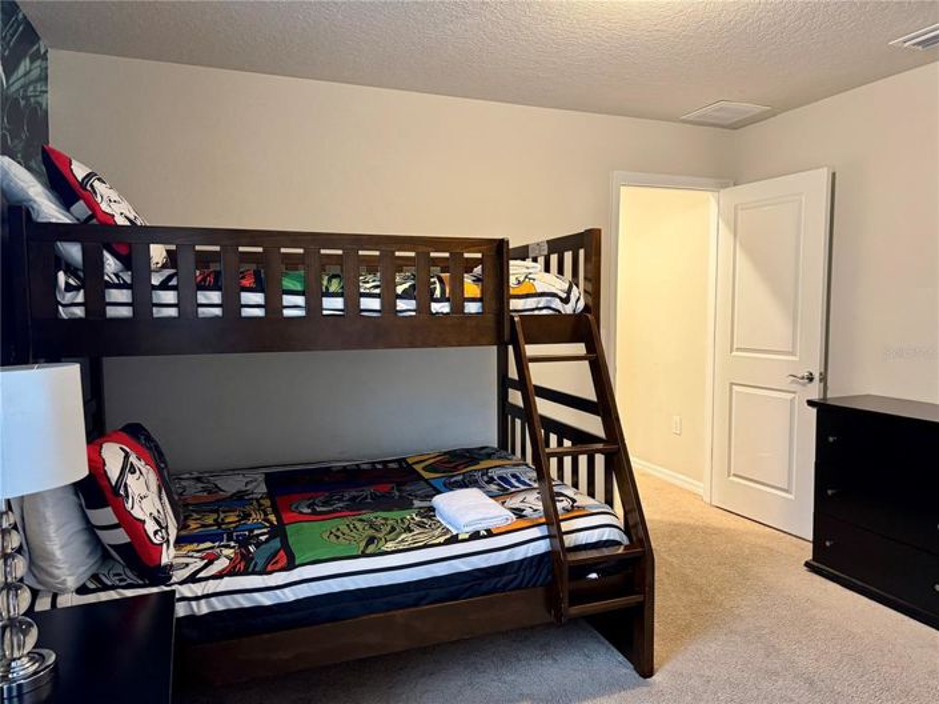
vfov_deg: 56.8
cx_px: 470
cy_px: 352
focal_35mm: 24
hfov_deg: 71.6
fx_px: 651
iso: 400
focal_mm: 6.76
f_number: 1.78
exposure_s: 1/60
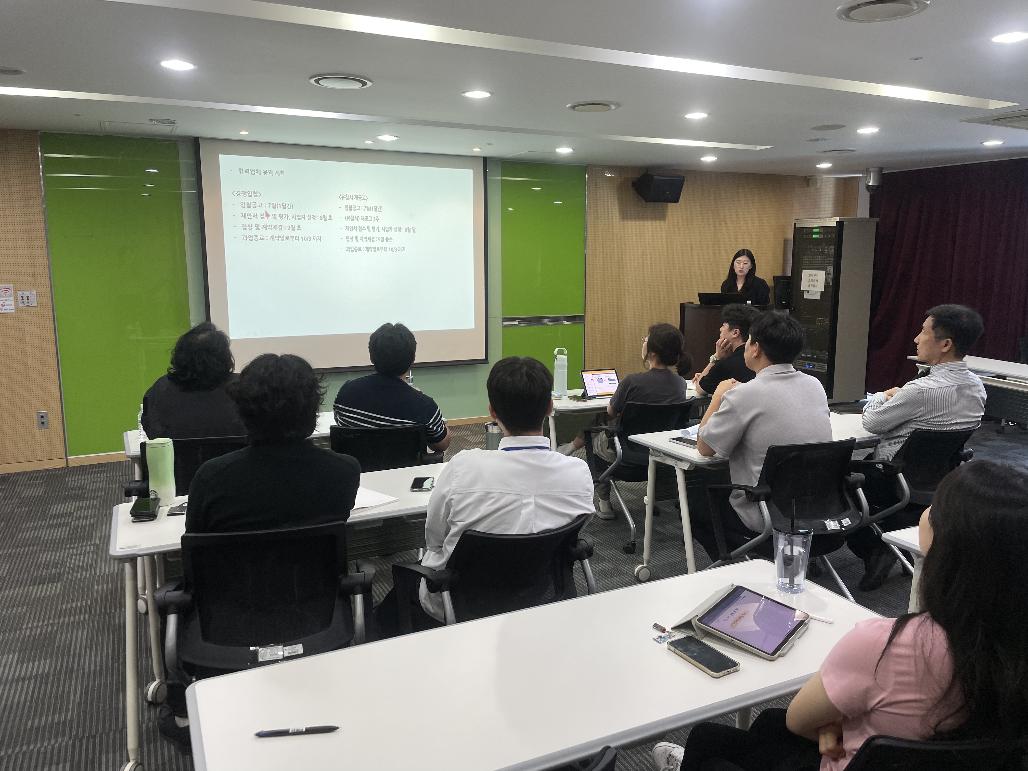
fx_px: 772
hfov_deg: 67.3
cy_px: 386
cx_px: 514
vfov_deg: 53.1
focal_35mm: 26
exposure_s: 1/120
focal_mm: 4.2
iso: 50
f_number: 1.6
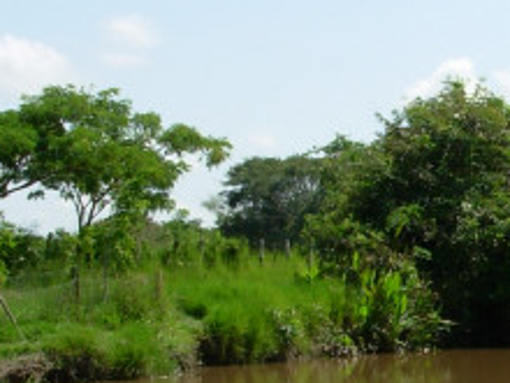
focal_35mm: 138
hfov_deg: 13.9
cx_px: 582
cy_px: 258
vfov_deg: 10.7
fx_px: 2033
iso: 50
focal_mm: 6.3
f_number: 4.9
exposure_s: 1/395
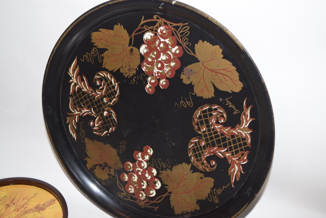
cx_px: 163
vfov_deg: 25.1
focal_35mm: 54
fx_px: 489
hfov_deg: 36.9
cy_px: 109
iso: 900
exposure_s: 1/60
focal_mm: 36
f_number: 4.8
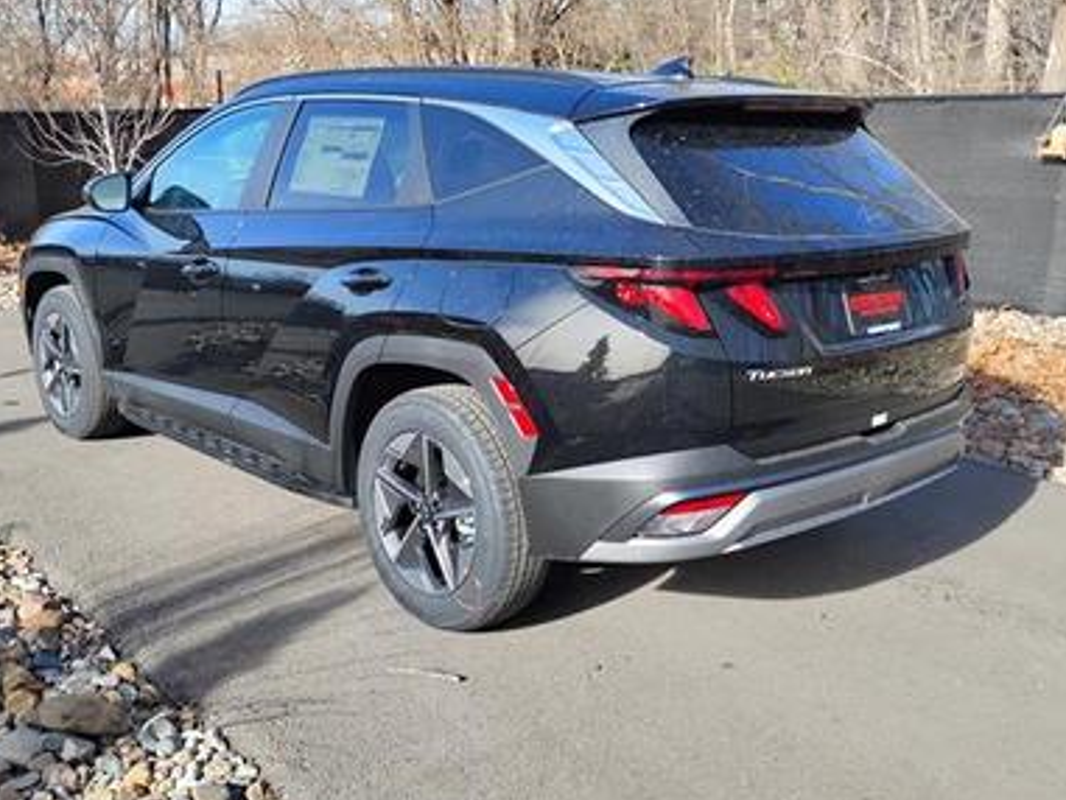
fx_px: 1140
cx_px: 498
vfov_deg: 38.7
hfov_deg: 50.1
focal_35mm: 37
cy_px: 375
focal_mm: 4.26
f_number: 1.8
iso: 100
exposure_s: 1/370
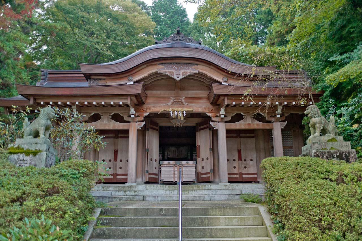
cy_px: 120
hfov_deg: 60.3
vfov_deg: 42.3
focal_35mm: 31
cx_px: 181
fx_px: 312
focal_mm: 31
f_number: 2.8
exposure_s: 1/1600
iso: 3200
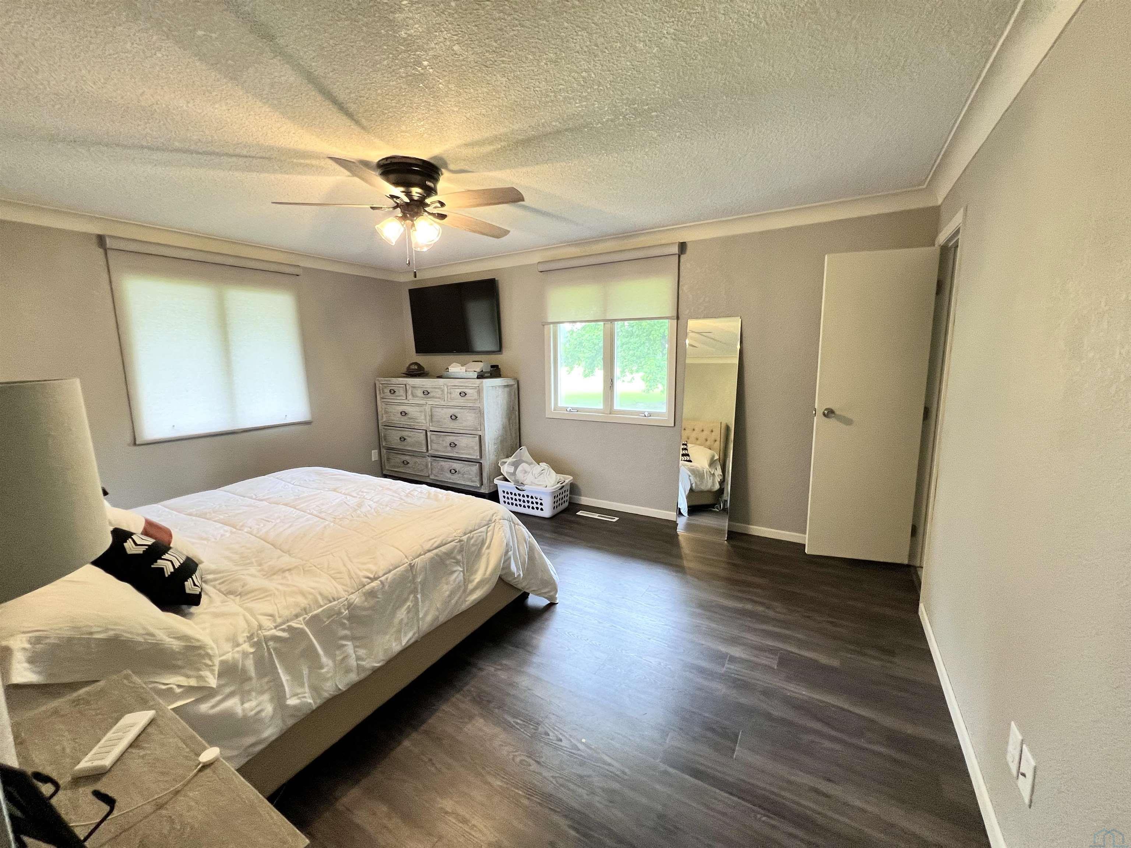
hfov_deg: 106.2
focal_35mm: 13
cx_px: 566
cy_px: 424
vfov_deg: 89.9
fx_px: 425
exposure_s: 1/60
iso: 250
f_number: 1.8
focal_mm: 1.57
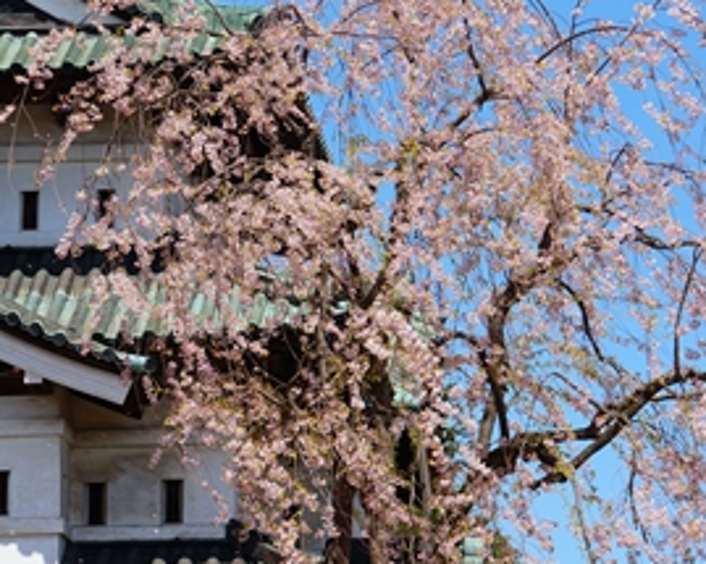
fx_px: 4870
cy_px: 260
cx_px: 297
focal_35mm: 233
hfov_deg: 8.3
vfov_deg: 6.6
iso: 100
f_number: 9
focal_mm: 111.4
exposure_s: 1/250
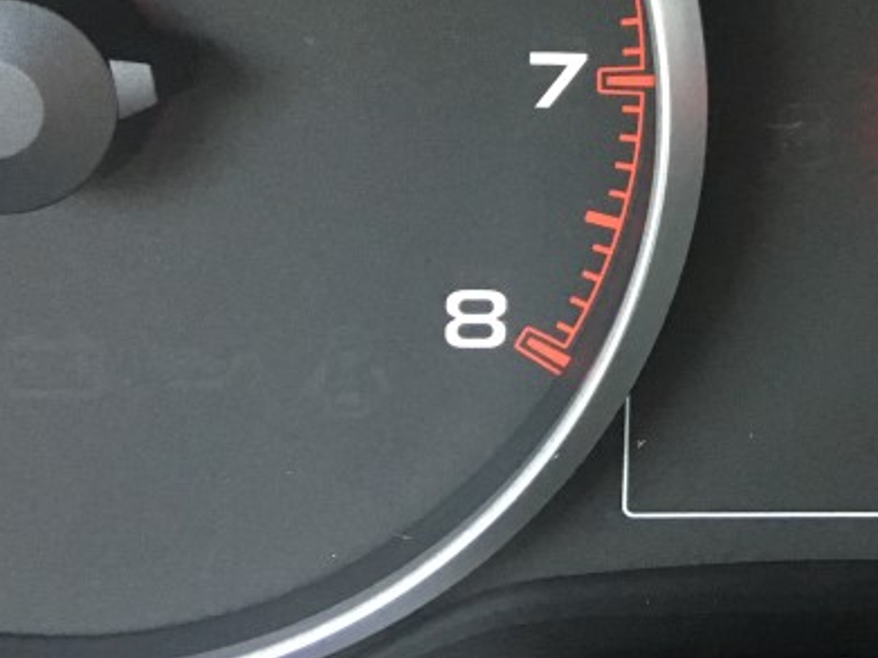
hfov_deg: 23.9
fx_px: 1927
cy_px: -150
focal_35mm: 76
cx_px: 981
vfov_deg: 18.3
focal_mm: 4.15
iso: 200
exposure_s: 1/20
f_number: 2.2
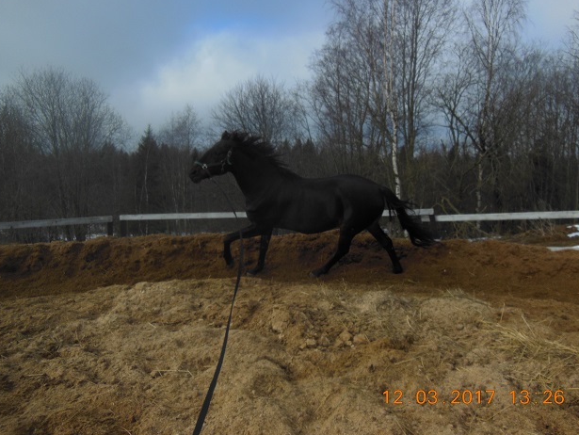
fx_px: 435
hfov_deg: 67.3
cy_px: 215
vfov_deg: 53.1
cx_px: 287
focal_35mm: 26
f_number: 3.5
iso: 125
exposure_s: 1/1500
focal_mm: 4.5
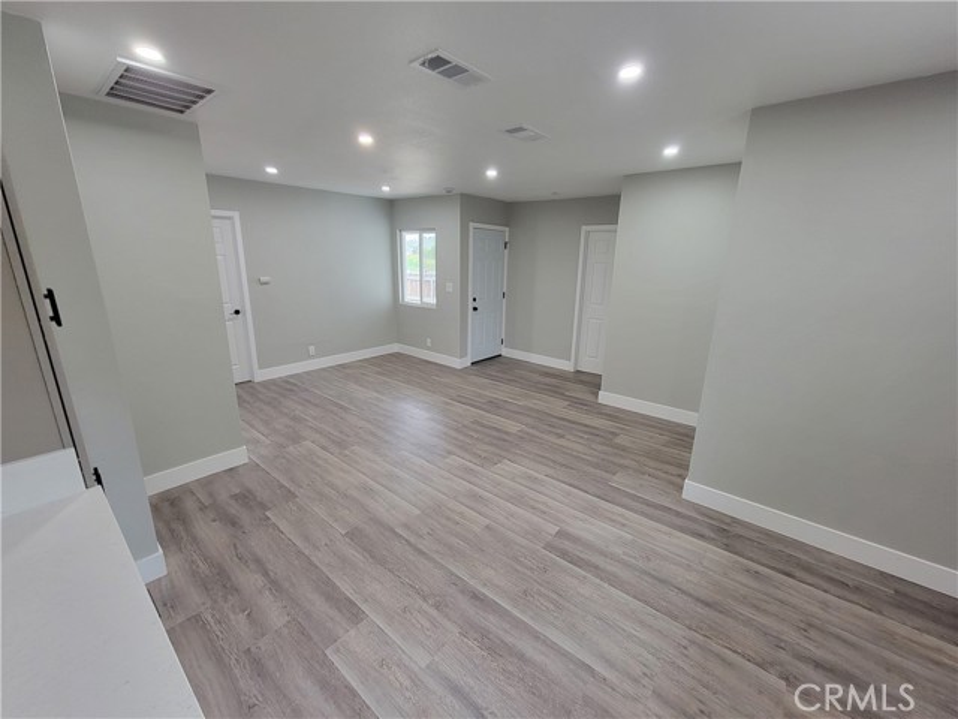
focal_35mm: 13
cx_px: 479
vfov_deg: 89.9
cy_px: 360
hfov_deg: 106.2
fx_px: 360
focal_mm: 2.2
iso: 320
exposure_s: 1/60
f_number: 2.2
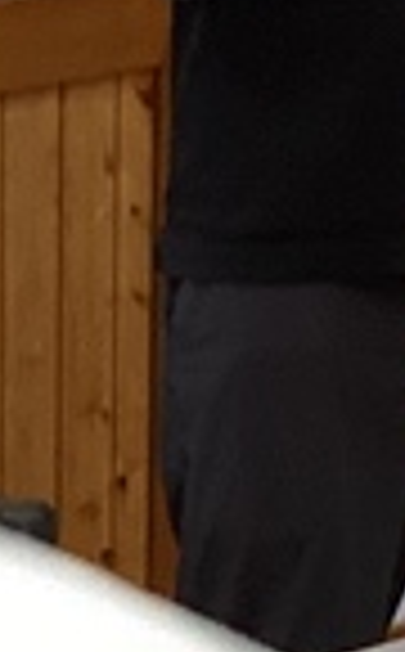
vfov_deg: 9.2
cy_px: 481
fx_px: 4029
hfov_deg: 5.7
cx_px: -158
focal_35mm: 227
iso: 200
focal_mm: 3.3
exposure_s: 1/60
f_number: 2.4
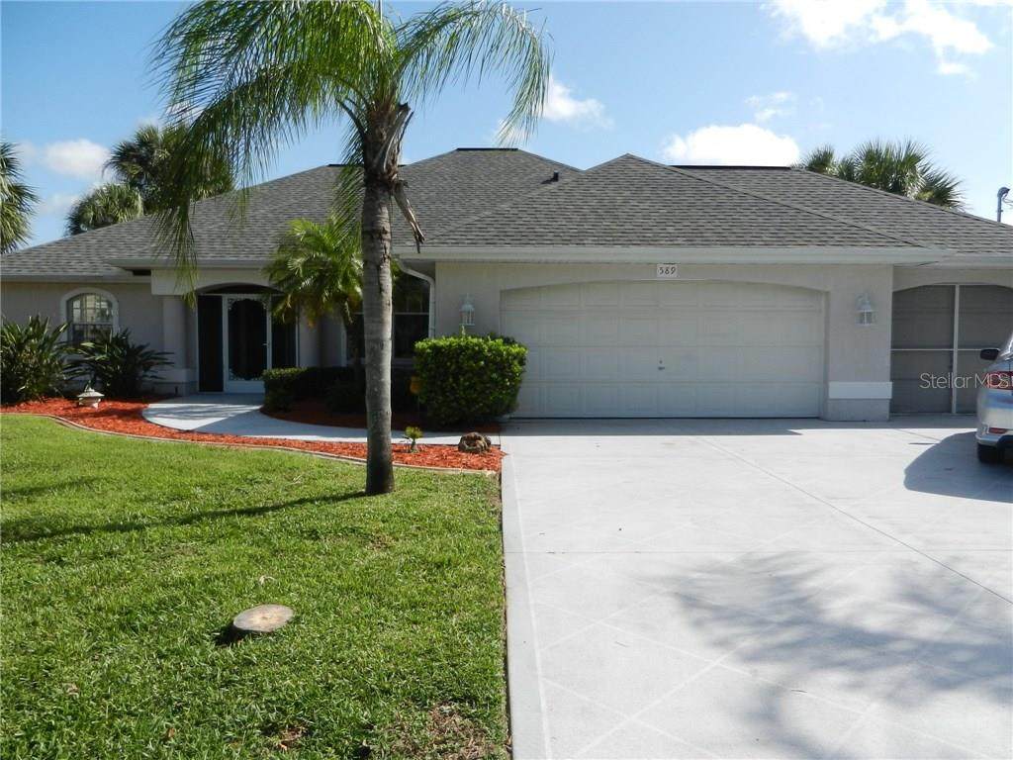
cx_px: 506
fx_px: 732
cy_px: 380
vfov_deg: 54.9
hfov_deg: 69.4
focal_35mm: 25
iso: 160
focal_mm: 4.5
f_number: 3.5
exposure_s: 1/1600
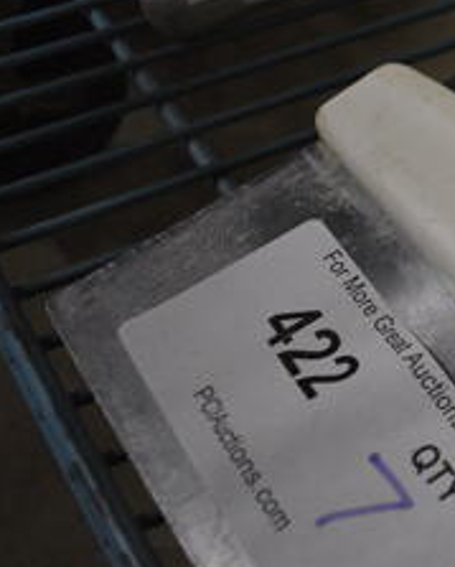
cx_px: 765
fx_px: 1293
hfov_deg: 17.1
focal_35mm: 77
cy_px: 259
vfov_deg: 24.7
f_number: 3.5
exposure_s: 1/125
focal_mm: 20
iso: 1600
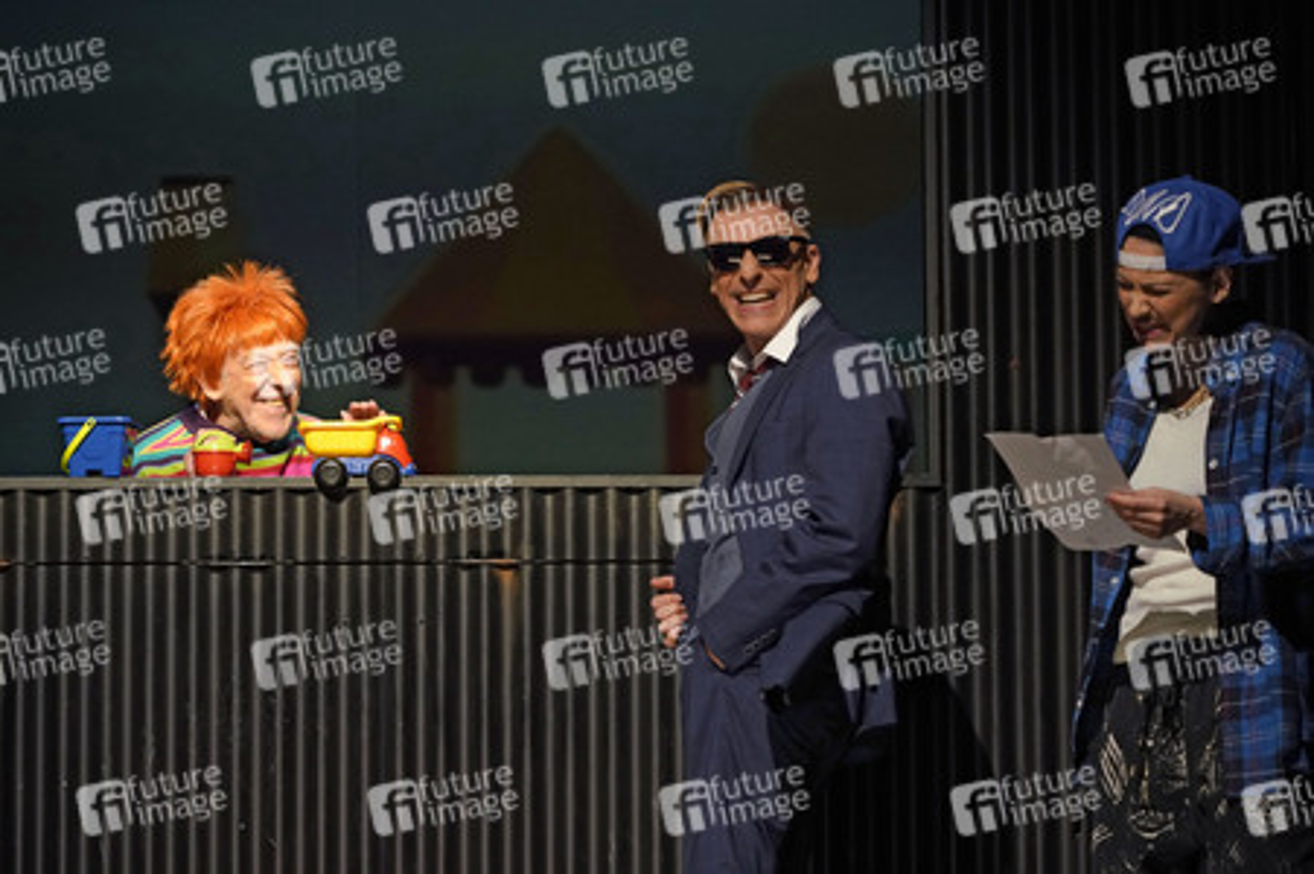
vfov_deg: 10.0
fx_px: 4997
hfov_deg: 15.0
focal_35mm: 137
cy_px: 437
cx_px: 657
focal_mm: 137
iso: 2000
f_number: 5.6
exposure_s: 1/250
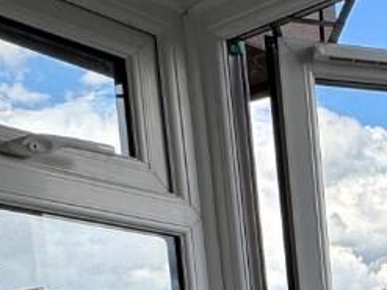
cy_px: 524
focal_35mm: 58
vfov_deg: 19.1
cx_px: 603
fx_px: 648
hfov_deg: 24.5
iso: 40
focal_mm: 2.22
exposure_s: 1/313
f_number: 2.2
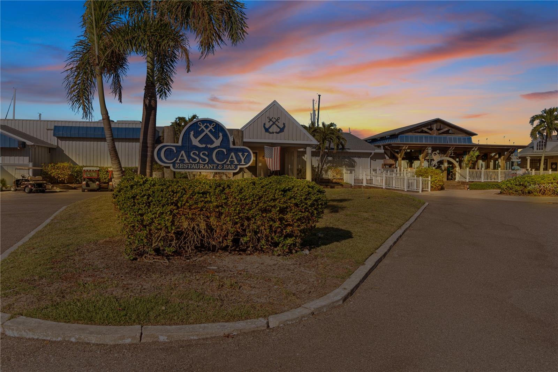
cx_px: 279
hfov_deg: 67.4
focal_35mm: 27
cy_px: 186
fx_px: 418
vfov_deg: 47.9
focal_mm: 18
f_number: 9
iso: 100
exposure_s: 1/125
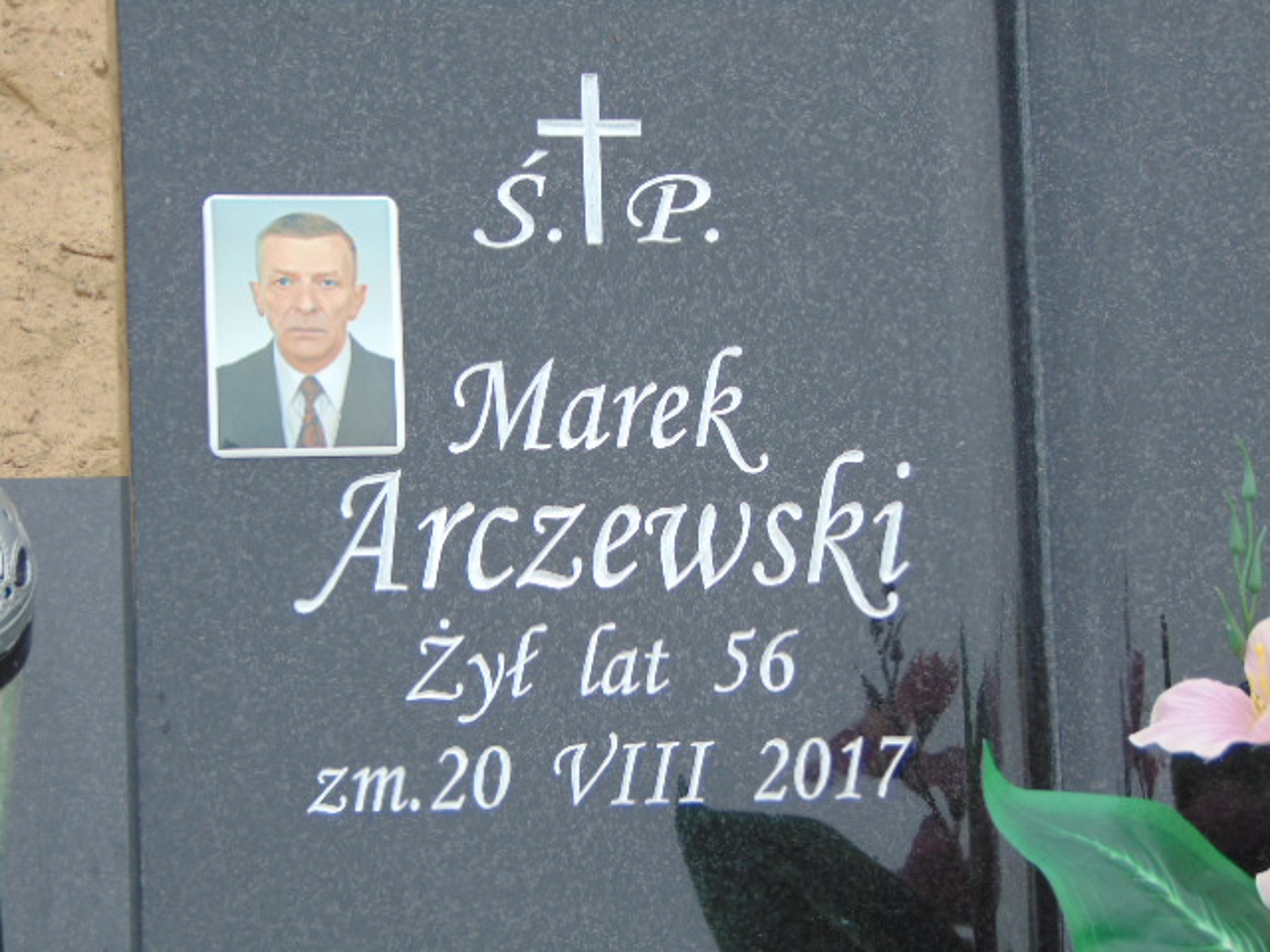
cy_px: 476
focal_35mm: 108
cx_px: 635
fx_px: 3962
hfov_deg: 18.2
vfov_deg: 13.7
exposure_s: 1/100
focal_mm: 19.4
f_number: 3.9
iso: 80
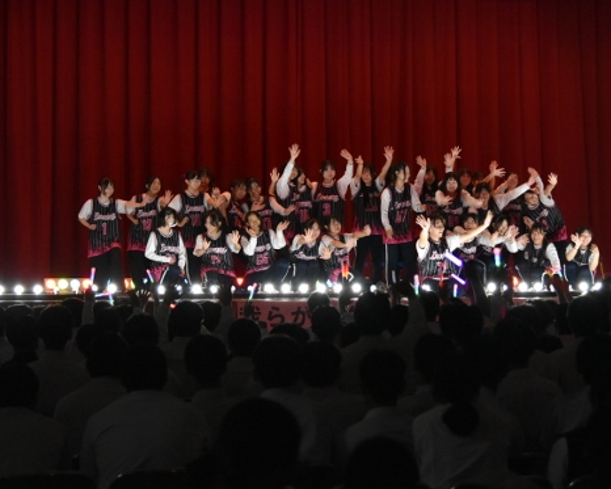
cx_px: 349
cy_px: 273
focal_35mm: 120
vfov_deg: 12.9
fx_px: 2170
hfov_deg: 16.0
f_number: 4.5
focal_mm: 62
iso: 3200
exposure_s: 1/200
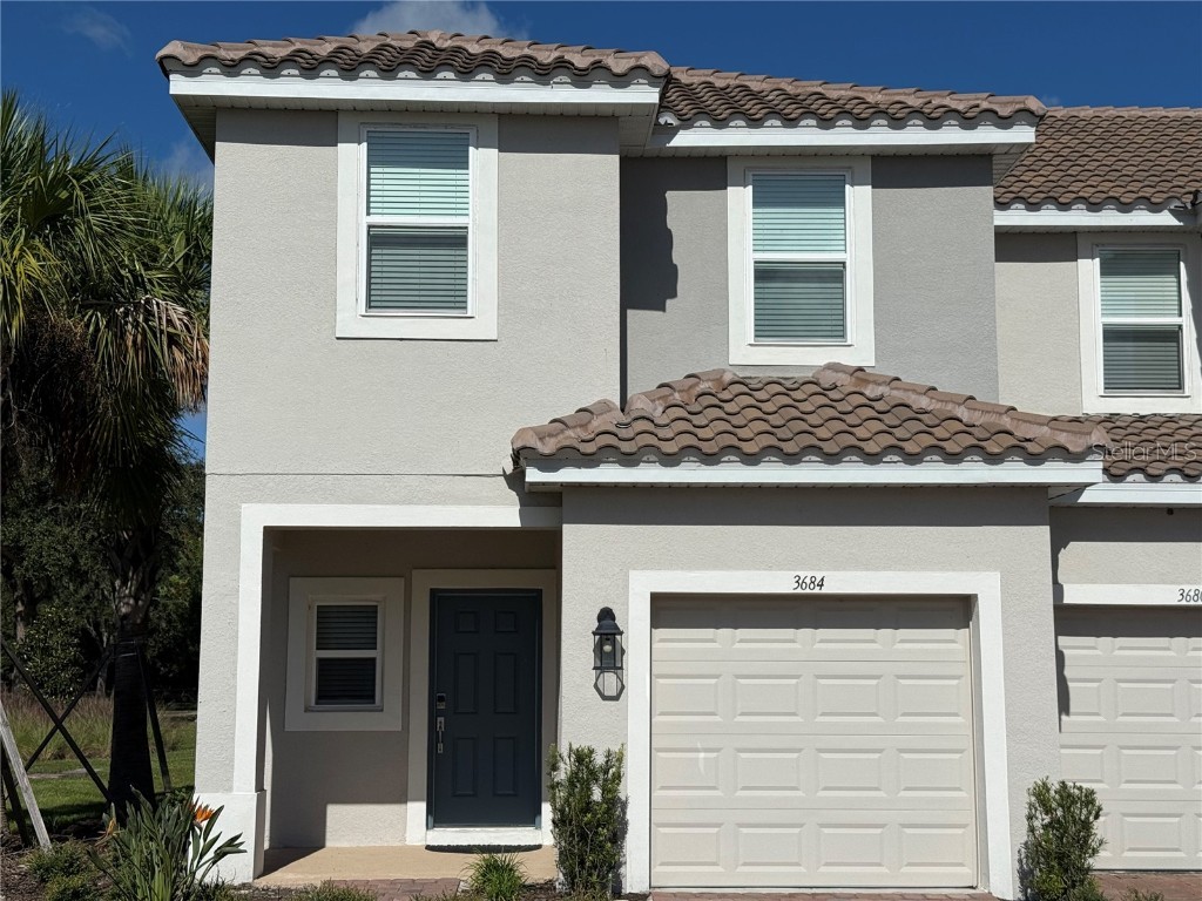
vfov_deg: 30.3
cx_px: 601
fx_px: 1667
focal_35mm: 48
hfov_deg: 39.7
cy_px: 450
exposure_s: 1/13333
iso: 50
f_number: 1.78
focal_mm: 6.76
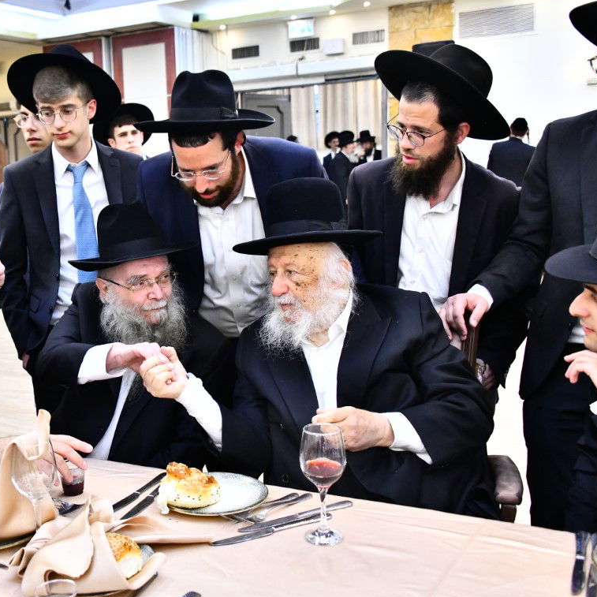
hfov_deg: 37.5
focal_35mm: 44
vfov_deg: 38.3
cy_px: 297
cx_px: 159
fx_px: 859
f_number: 5.6
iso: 4000
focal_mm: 34
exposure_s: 1/125
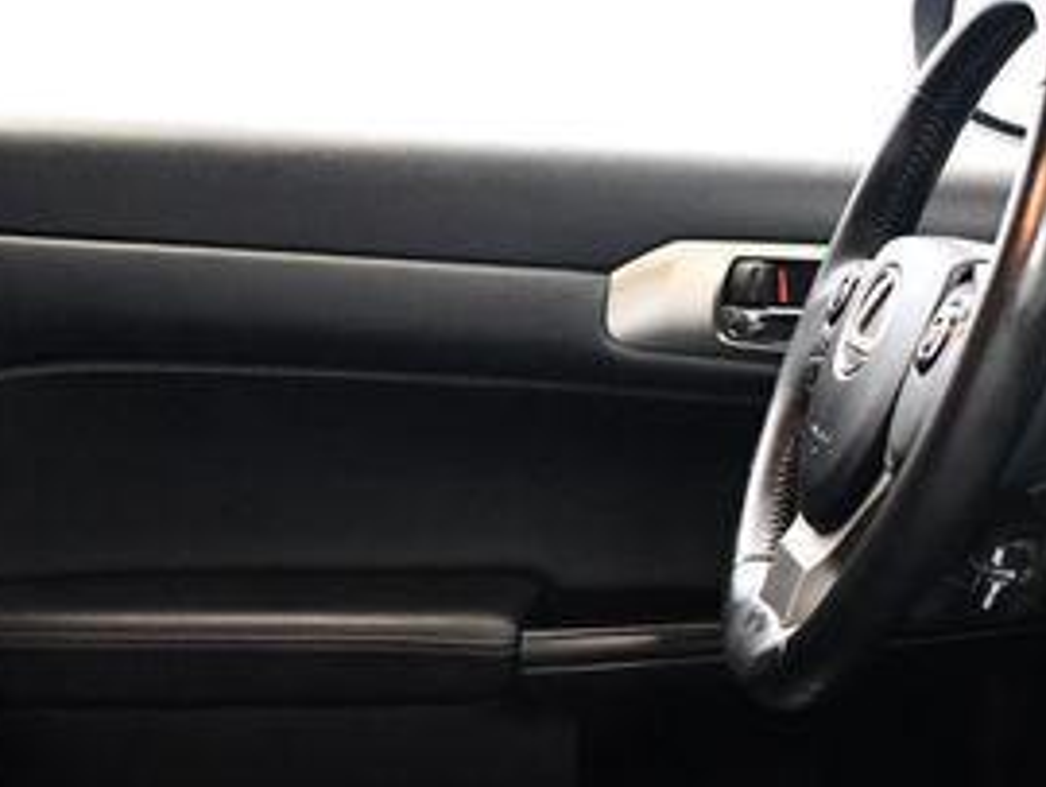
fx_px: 2480
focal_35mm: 82
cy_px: 512
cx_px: 345
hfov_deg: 23.7
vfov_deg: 18.0
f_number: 3.5
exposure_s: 1/80
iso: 3200
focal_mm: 18
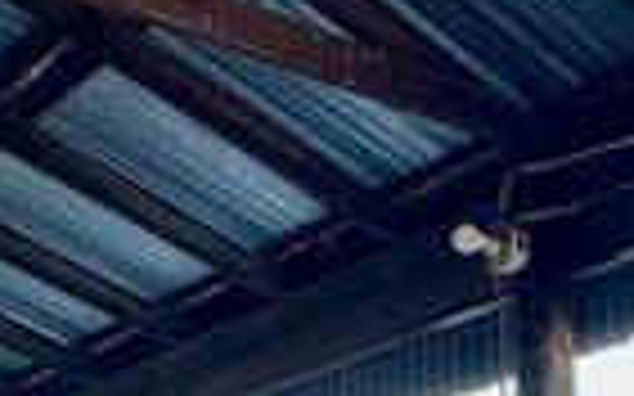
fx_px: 1554
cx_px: 870
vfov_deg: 12.5
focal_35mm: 90
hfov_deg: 20.6
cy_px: 837
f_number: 2.2
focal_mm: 2.22
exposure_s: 1/99
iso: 50
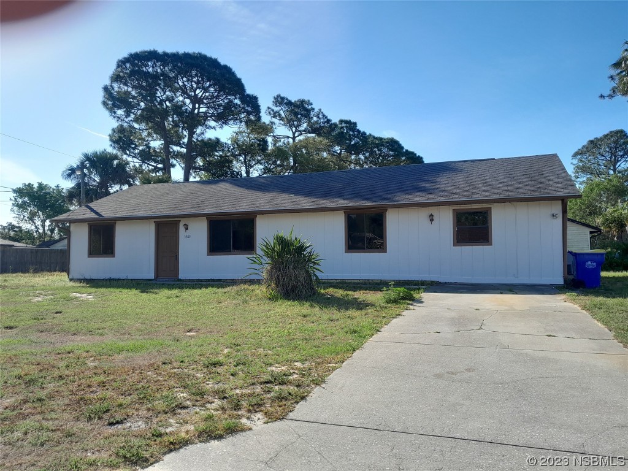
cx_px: 314
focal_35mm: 27
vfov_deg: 51.4
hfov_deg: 65.3
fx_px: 490
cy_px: 236
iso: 40
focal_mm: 4
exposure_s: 1/486
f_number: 1.8
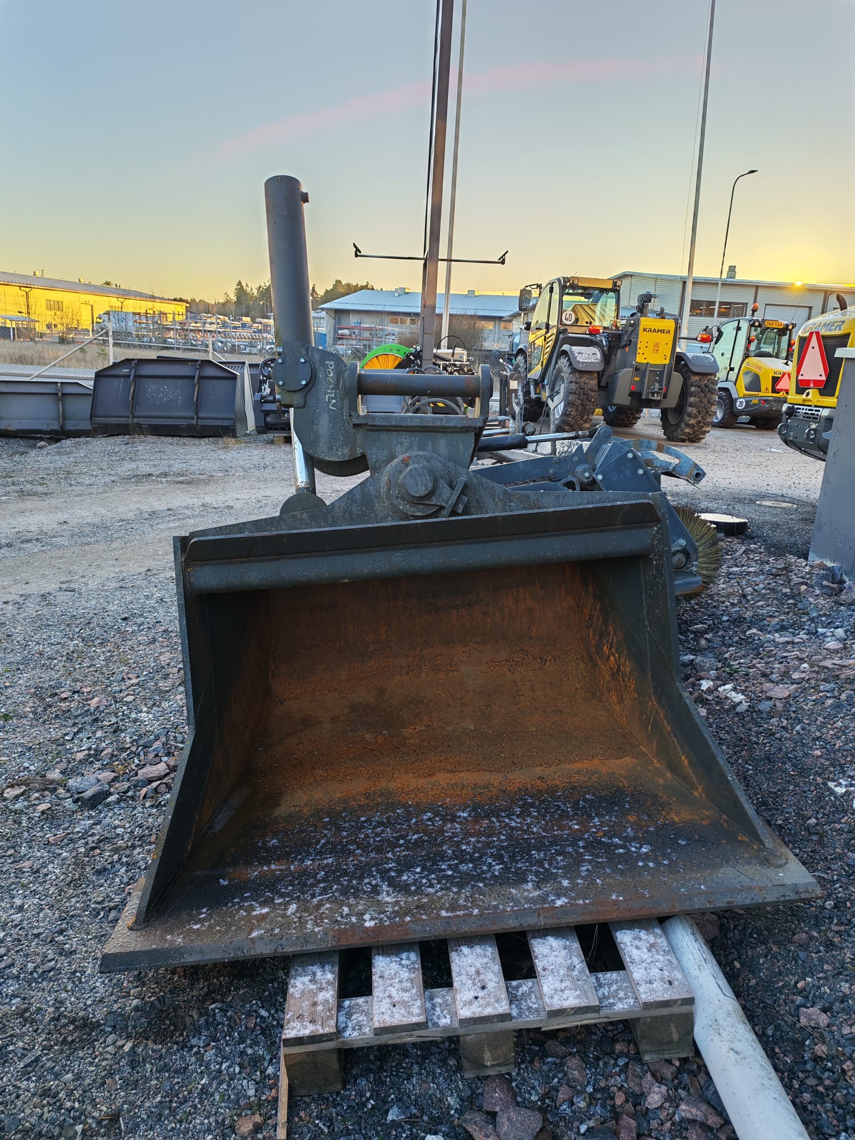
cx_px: 428
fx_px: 889
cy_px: 570
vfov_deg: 65.3
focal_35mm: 27
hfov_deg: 51.4
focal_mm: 6.12
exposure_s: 1/100
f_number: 1.9
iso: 50
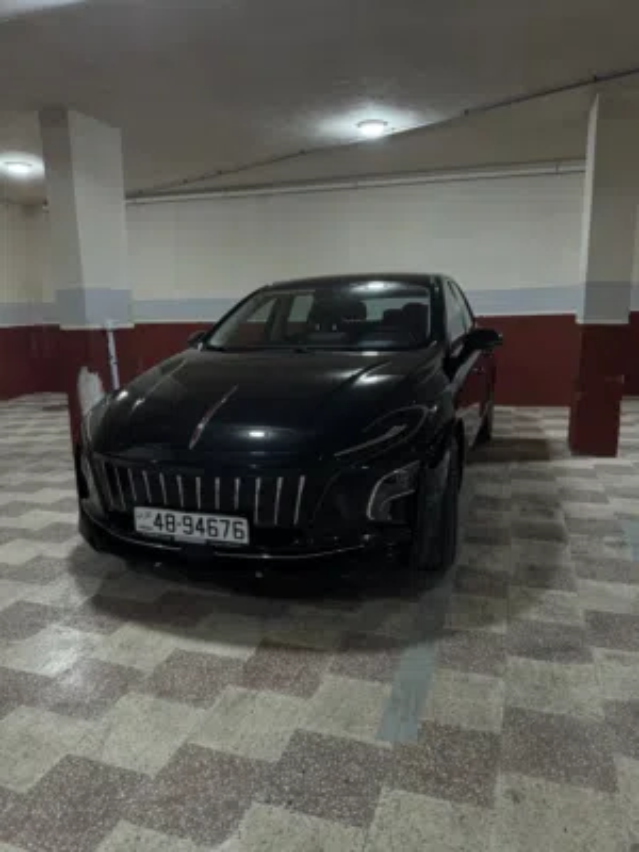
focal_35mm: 24
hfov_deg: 56.8
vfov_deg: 71.6
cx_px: 320
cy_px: 426
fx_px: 591
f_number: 1.78
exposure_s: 1/50
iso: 500
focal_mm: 6.76
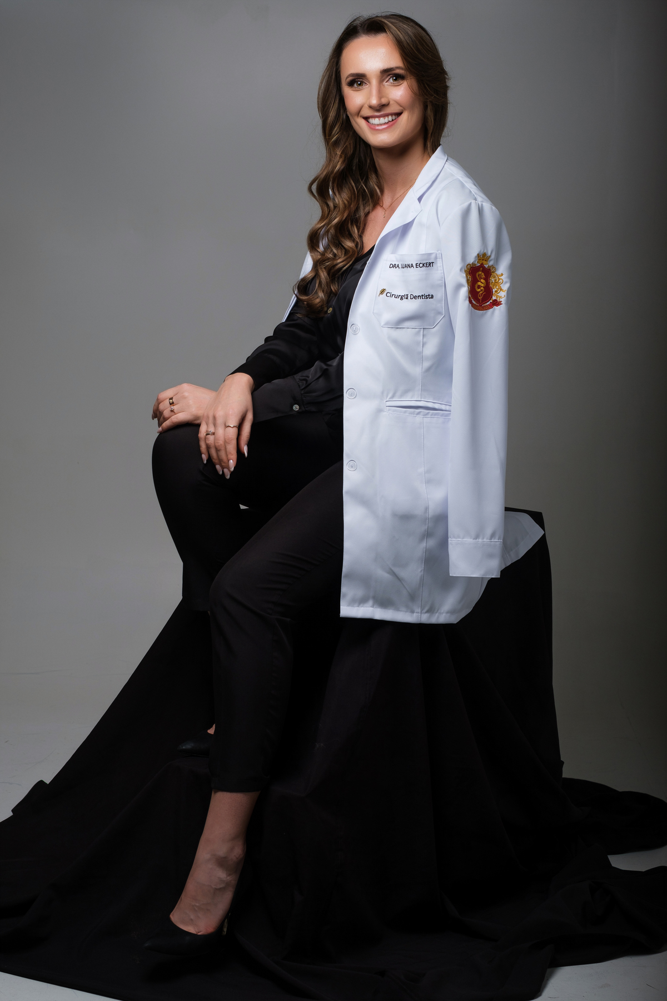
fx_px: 2084
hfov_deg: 18.2
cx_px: 334
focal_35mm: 75
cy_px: 500
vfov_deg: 27.0
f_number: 5.6
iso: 160
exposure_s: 1/60
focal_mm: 50
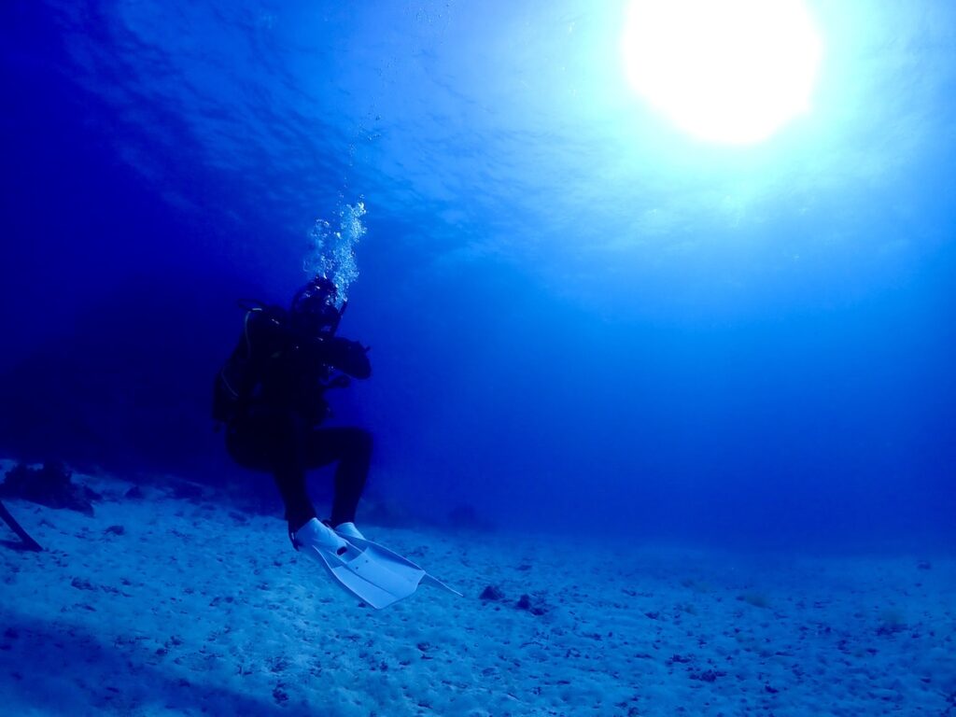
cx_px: 478
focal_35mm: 25
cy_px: 358
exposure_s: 1/200
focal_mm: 4.5
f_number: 8
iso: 100
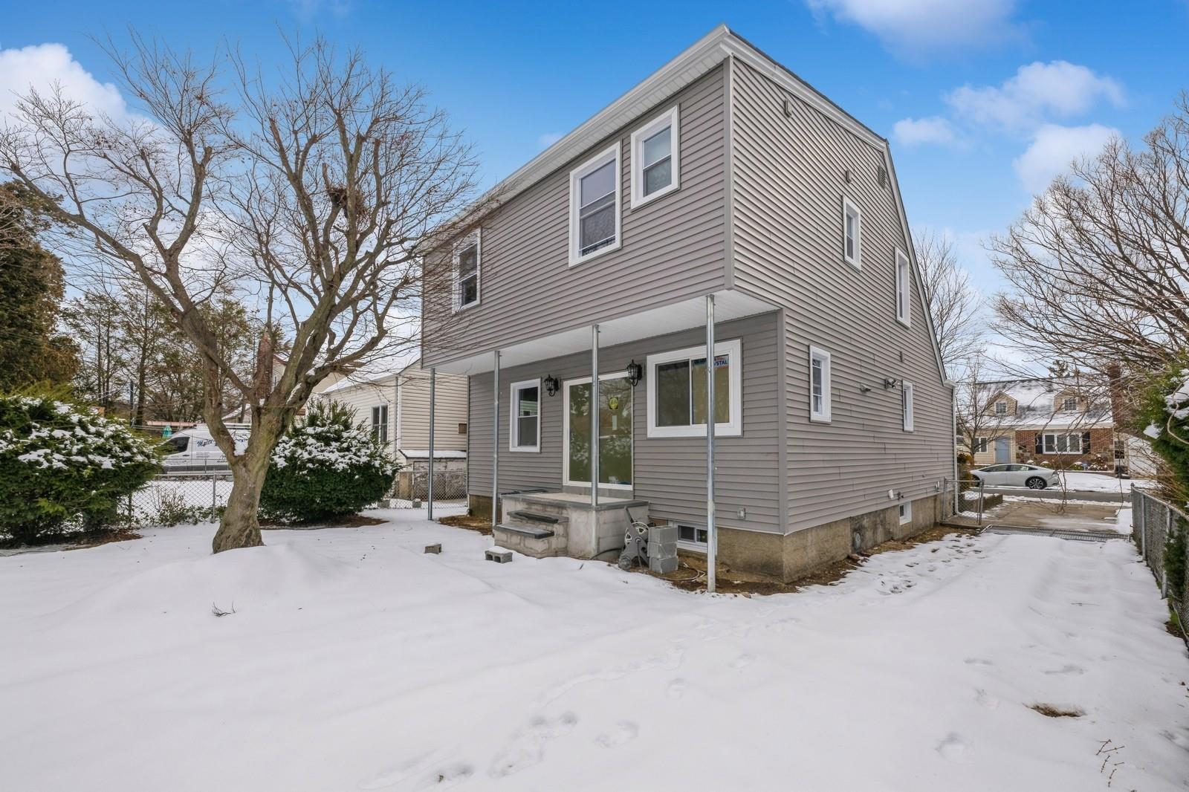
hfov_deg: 104.3
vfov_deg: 81.2
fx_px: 462
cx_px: 594
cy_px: 396
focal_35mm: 14
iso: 400
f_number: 11
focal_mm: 14
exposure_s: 1/640
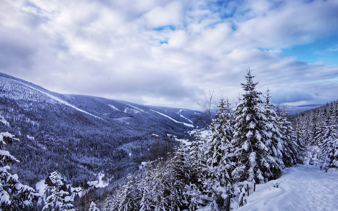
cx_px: 164
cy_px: 108
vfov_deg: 62.2
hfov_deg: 88.0
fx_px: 175
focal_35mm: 19
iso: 50
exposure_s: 1/570
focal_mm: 2.26
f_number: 2.2
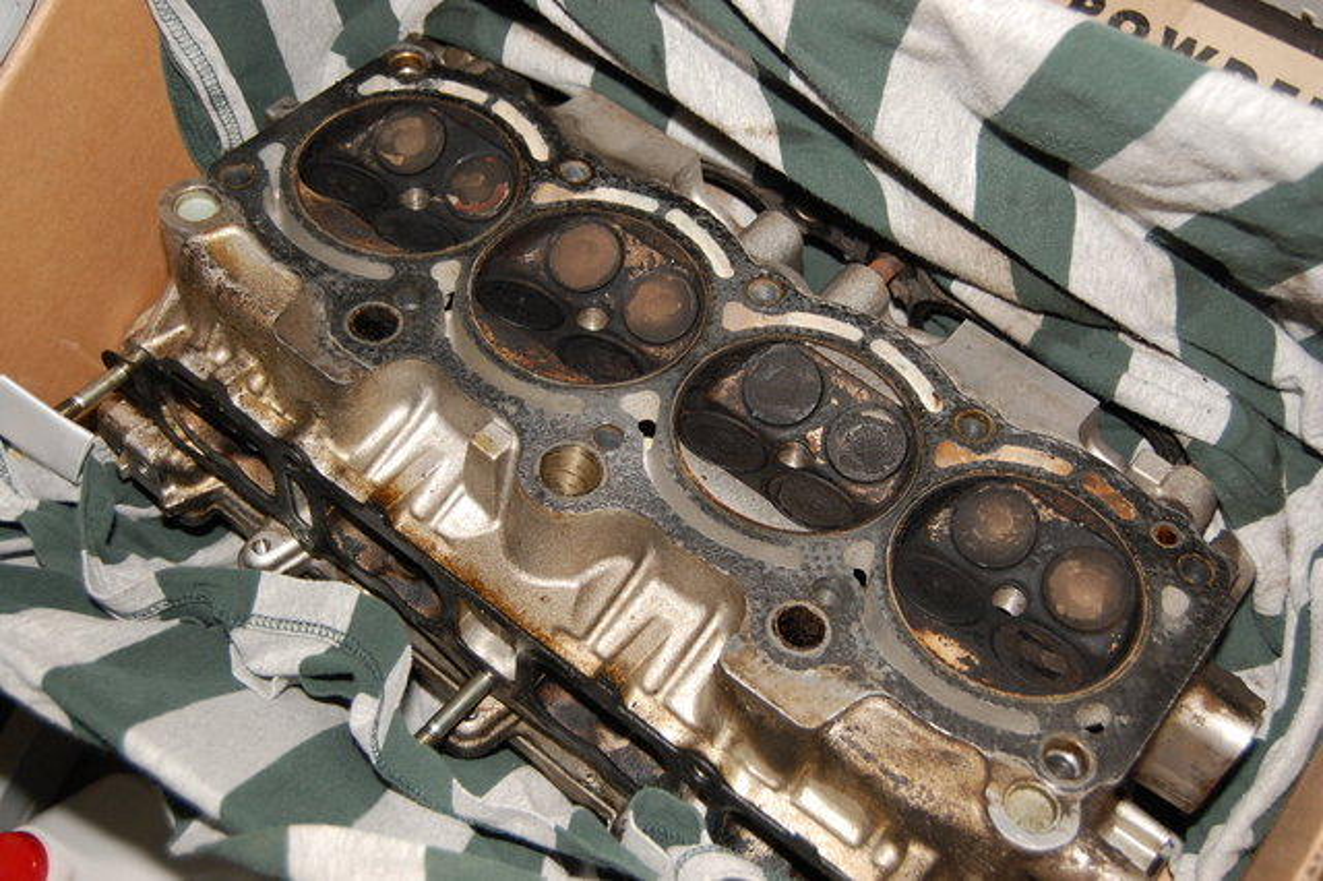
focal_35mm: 45
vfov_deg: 29.8
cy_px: 440
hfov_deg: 43.6
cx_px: 662
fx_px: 1653
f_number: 5
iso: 400
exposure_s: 1/60
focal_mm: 30
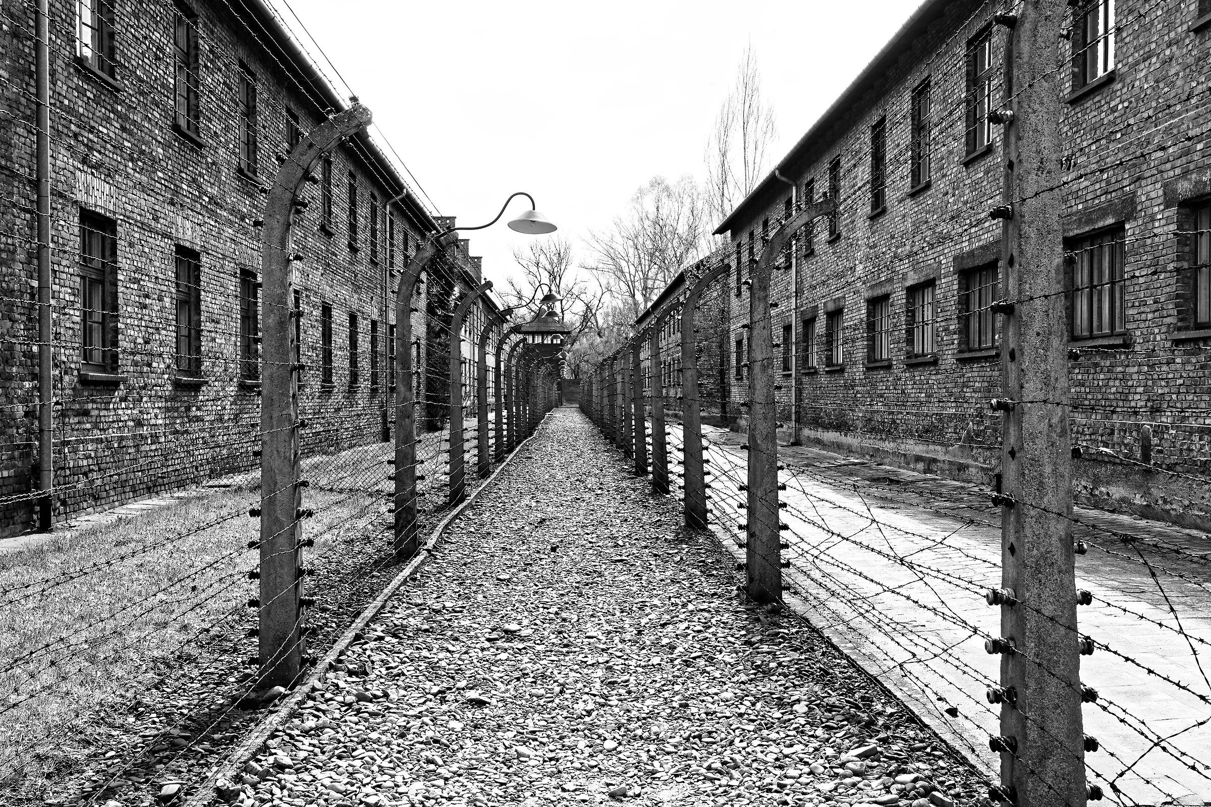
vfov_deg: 37.9
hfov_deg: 54.4
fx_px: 1177
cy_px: 404
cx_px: 606
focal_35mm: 35
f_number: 10
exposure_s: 1/160
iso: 250
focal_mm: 35
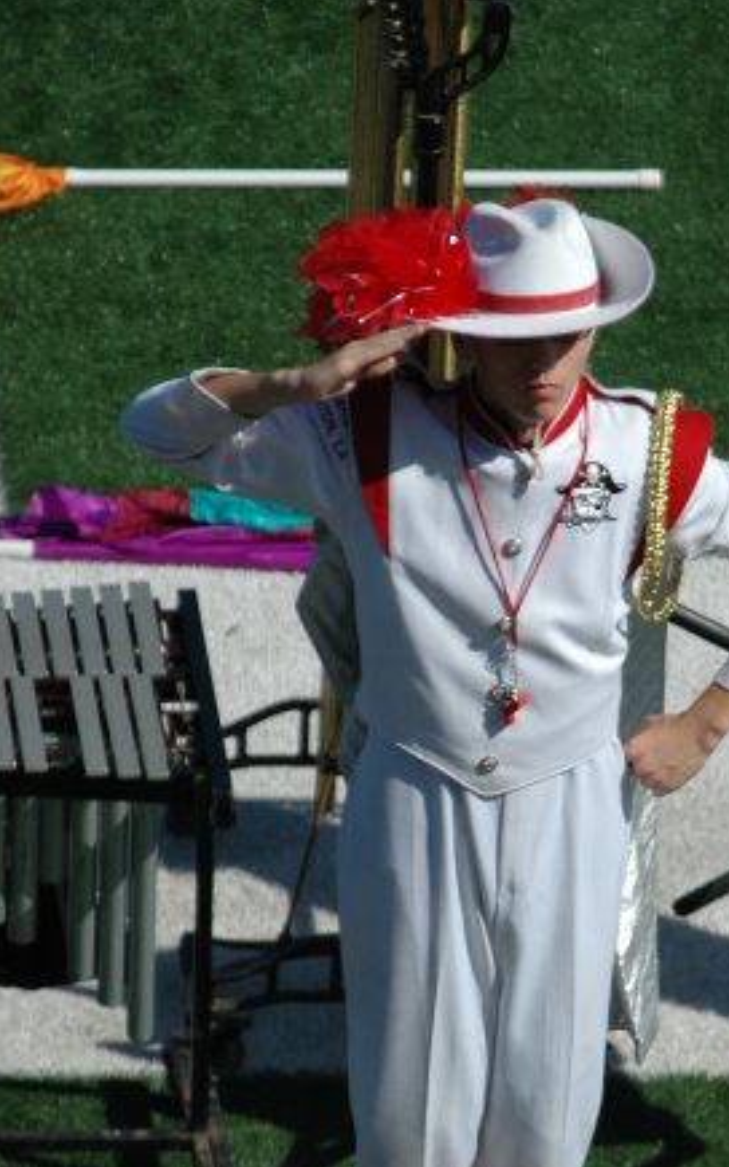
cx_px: 468
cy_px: 746
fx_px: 25422
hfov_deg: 1.6
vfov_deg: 2.6
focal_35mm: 800
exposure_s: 1/1600
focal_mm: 380
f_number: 5.6
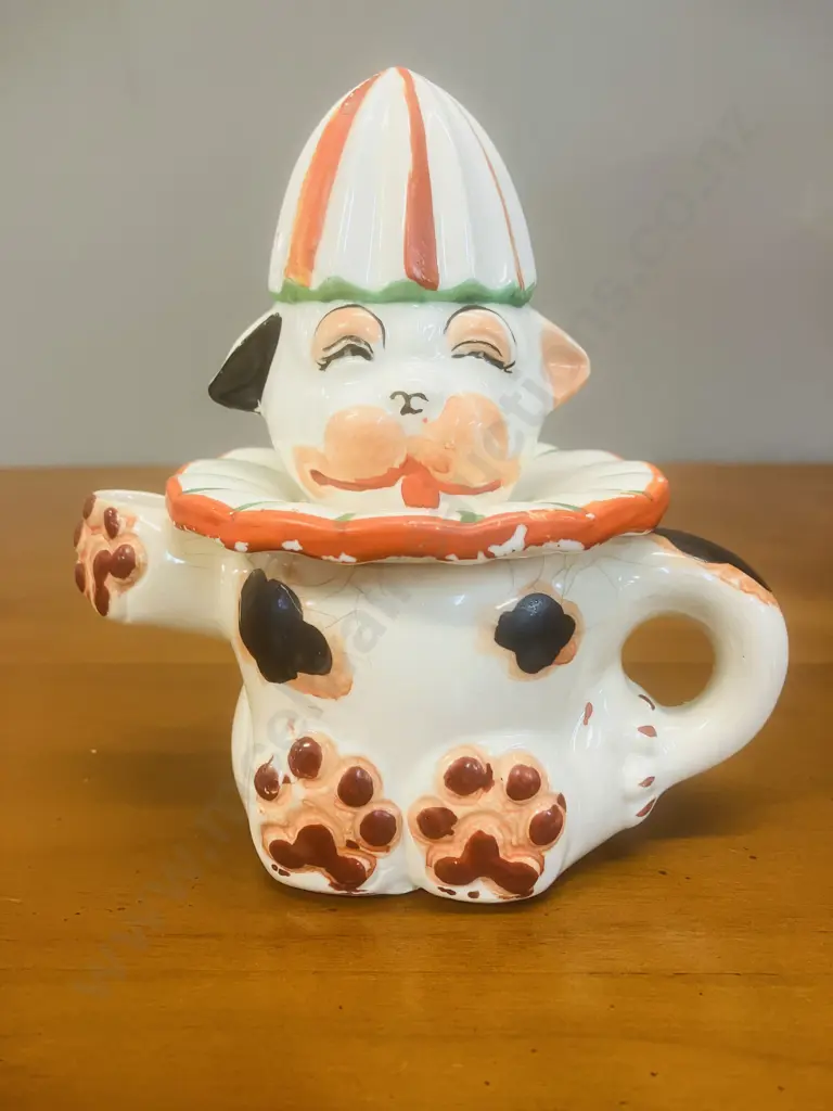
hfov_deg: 49.7
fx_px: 898
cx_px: 416
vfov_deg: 63.4
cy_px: 556
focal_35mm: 28
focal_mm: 3.99
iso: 125
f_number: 1.8
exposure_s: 1/50
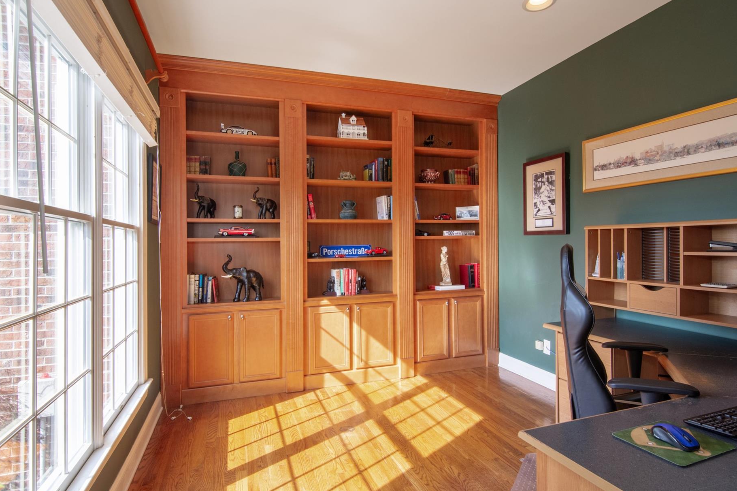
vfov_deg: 65.7
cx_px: 370
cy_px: 248
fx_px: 380
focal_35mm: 19
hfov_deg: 88.3
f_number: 11
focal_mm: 11
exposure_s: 1/80
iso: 640
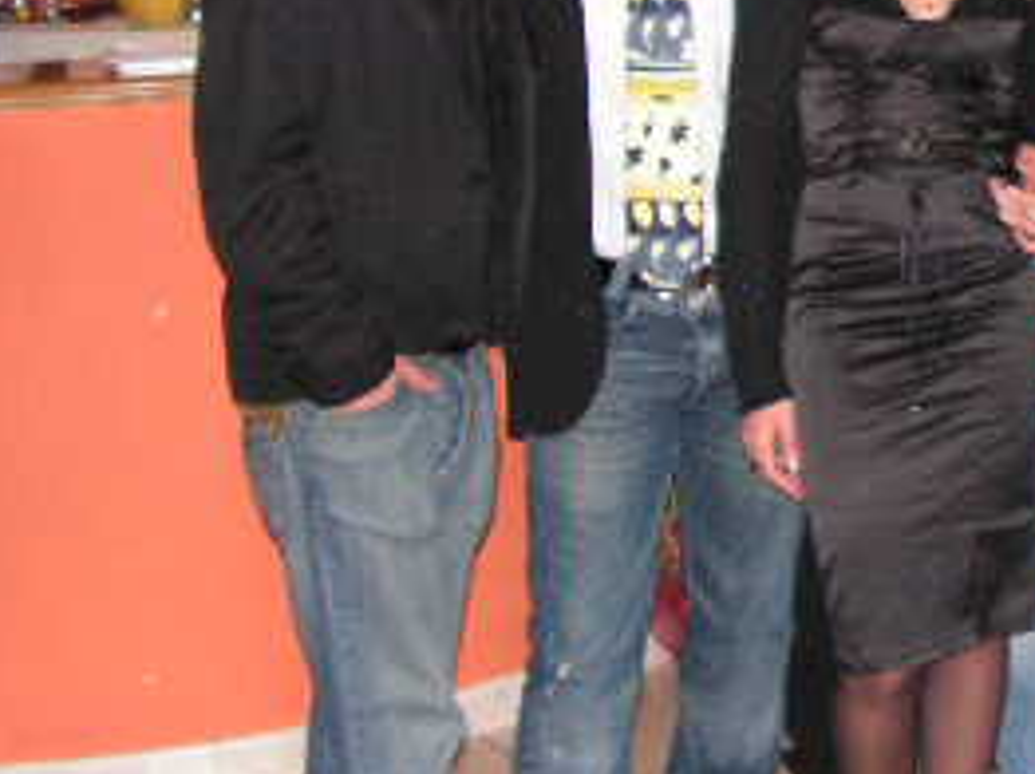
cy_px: 95
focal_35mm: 88
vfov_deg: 16.6
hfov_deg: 20.9
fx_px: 2629
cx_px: 1217
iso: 200
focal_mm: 6
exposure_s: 1/40
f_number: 3.2
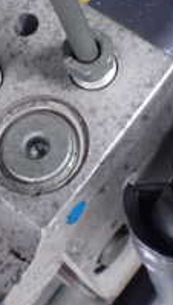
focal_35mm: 98
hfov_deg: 12.4
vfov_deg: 21.4
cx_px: 60
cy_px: 44
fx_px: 797
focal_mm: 5.4
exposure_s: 1/30
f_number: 2.3
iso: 1250
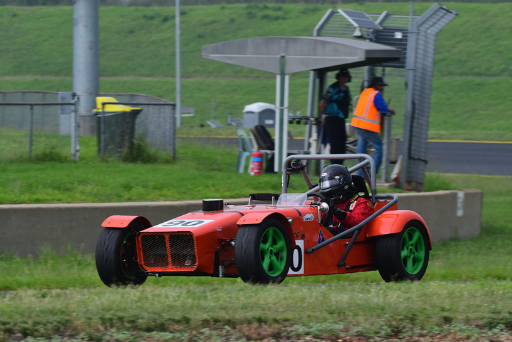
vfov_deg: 3.7
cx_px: 256
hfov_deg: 5.5
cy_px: 171
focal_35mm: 375
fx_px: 5335
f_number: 10
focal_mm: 250
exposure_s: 1/640
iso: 800
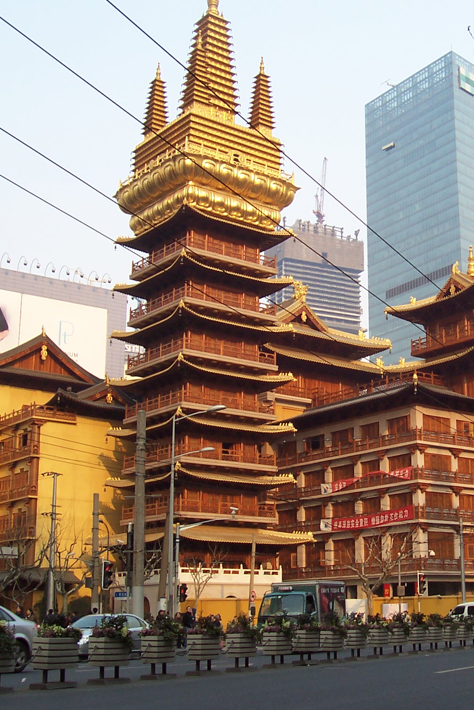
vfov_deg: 38.2
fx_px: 1027
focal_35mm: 52
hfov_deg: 25.5
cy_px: 352
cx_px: 381
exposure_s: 1/125
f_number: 5.6
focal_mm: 5.6
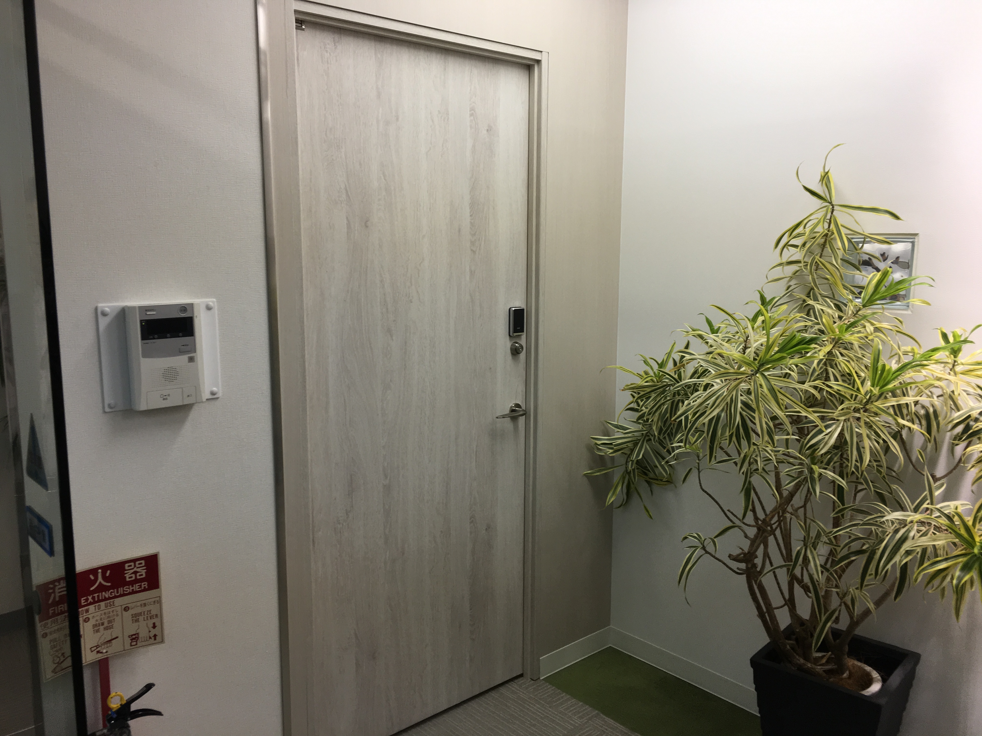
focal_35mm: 29
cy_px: 368
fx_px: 823
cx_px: 491
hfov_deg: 61.7
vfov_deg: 48.2
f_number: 2.2
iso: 32
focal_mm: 4.15
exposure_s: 1/60
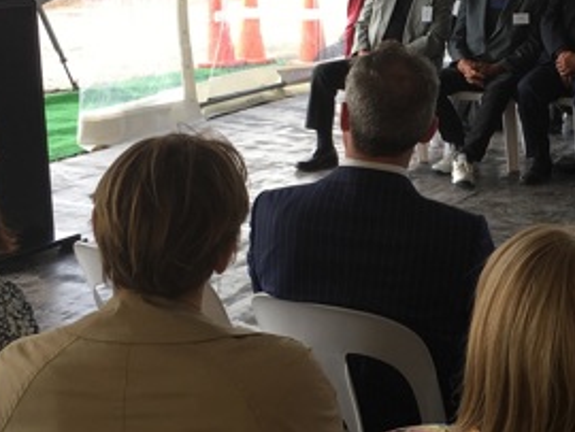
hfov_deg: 26.0
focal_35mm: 73
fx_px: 1214
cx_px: 492
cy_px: 194
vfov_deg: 20.2
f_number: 2.2
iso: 25
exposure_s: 1/130
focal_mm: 4.15
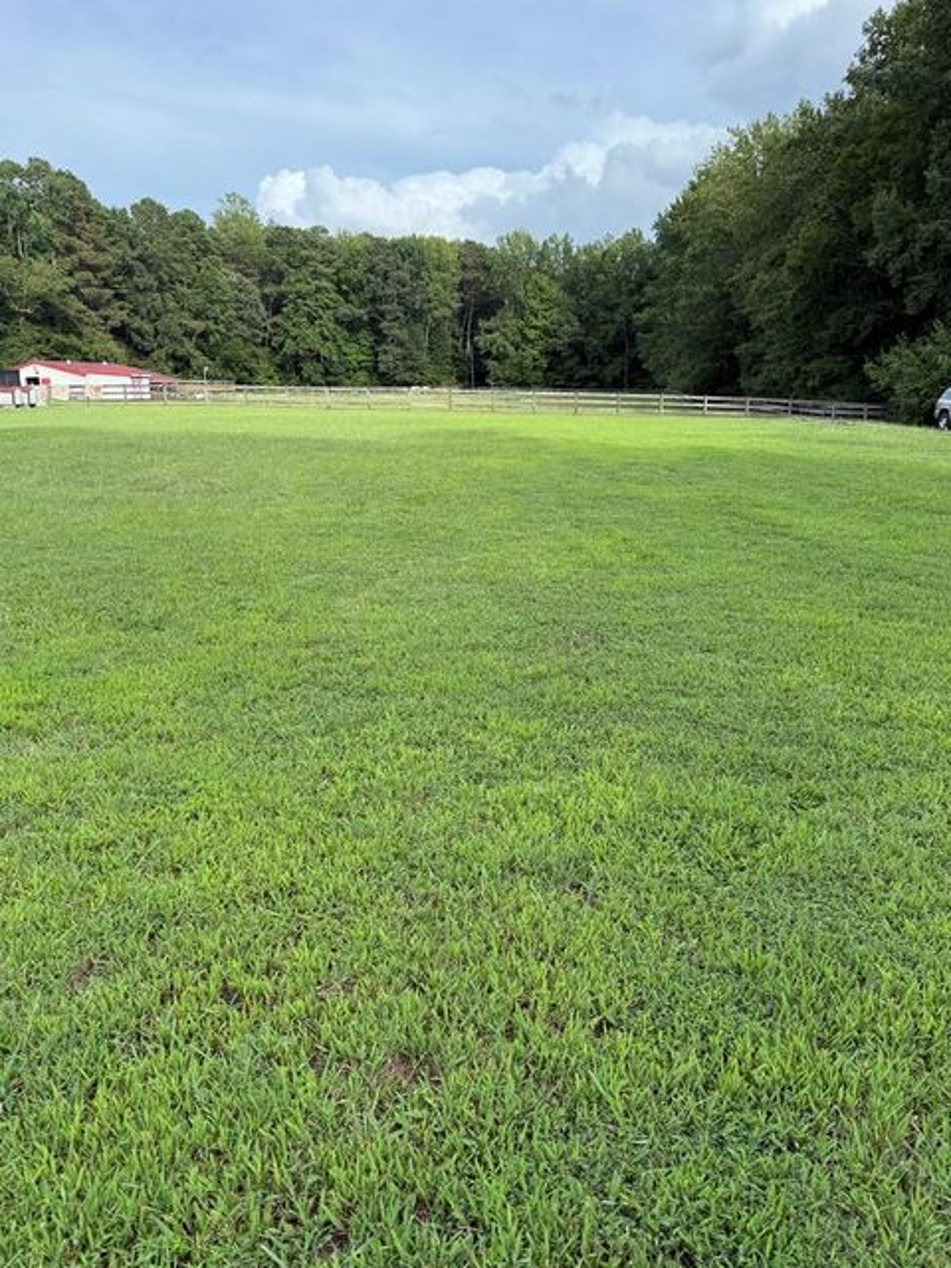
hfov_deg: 54.9
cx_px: 464
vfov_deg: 69.4
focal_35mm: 25
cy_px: 617
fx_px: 916
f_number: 1.78
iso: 100
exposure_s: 1/1493
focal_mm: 6.76
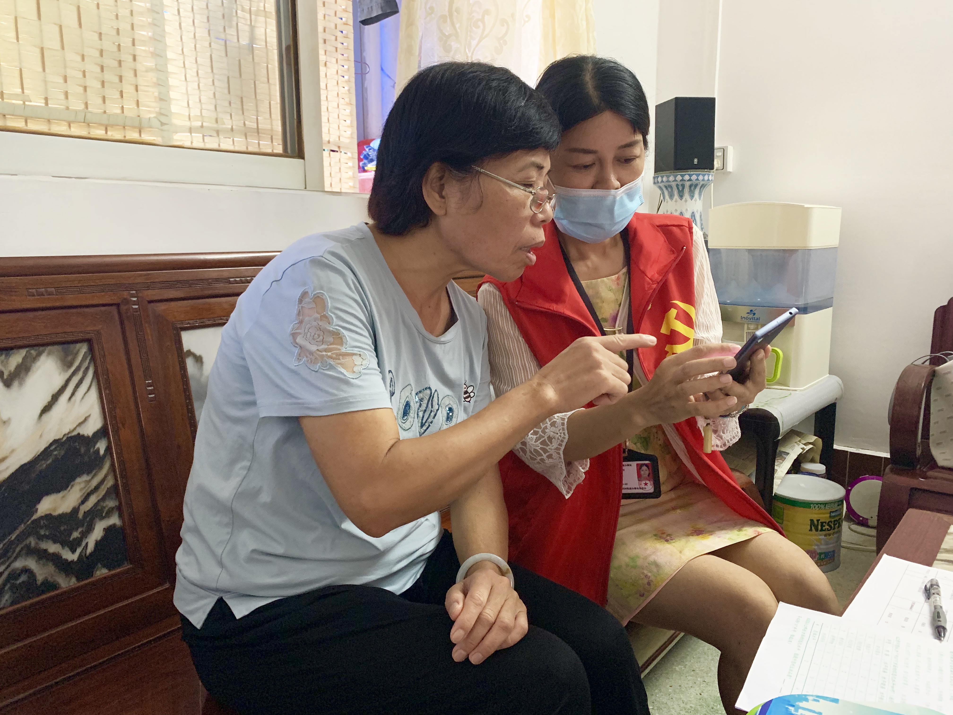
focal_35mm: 26
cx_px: 476
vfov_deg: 53.1
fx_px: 716
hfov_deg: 67.3
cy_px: 358
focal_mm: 4.25
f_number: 1.8
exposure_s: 1/40
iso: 400
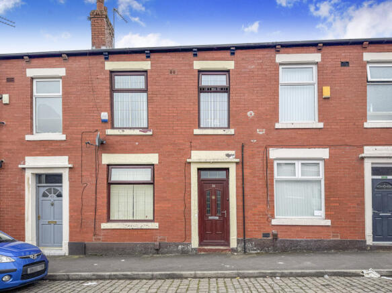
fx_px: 272
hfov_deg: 71.6
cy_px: 146
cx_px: 196
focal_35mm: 24
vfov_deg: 56.8
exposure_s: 1/1000
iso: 80
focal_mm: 6.76
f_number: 1.8
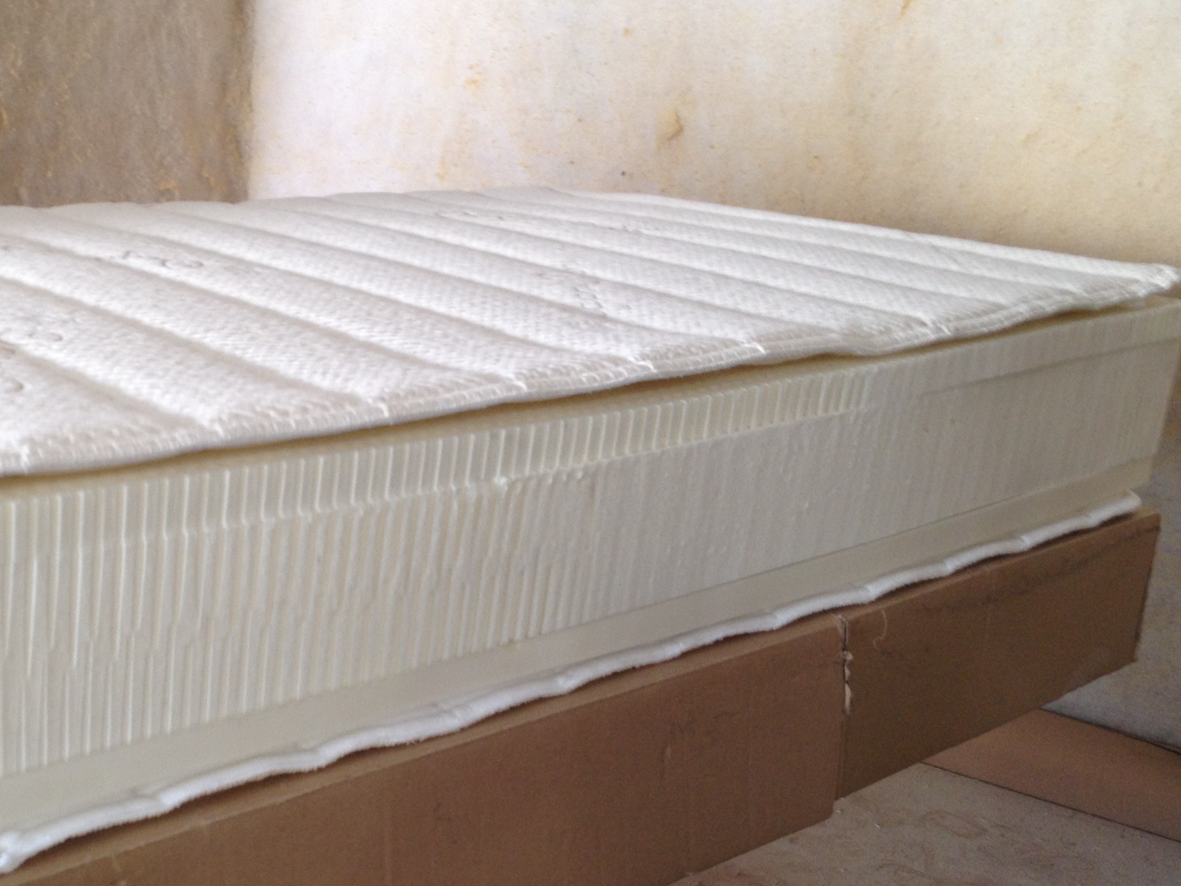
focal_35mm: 55
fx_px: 1877
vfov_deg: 26.4
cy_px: 576
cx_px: 292
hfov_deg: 34.2
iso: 80
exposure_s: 1/20
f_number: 2.4
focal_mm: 4.28
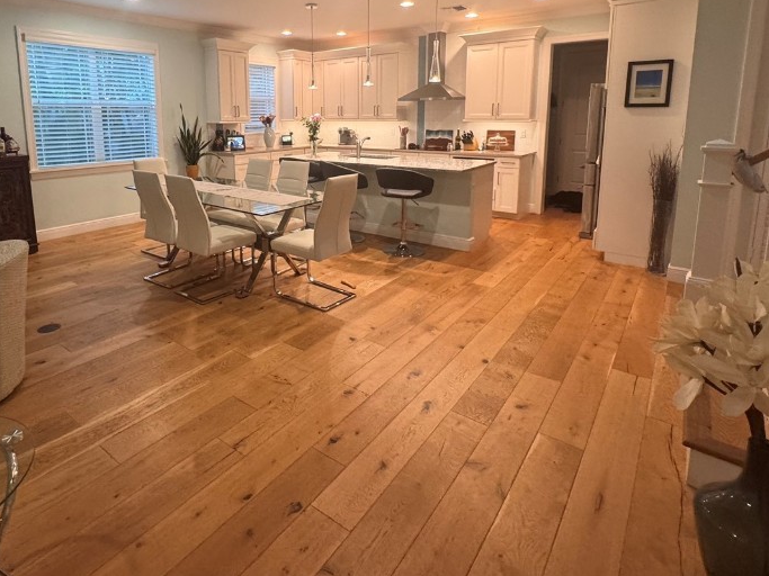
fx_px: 466
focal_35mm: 21
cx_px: 321
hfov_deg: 78.4
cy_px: 182
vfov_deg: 61.6
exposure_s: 1/60
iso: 320
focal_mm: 2.22
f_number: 2.2
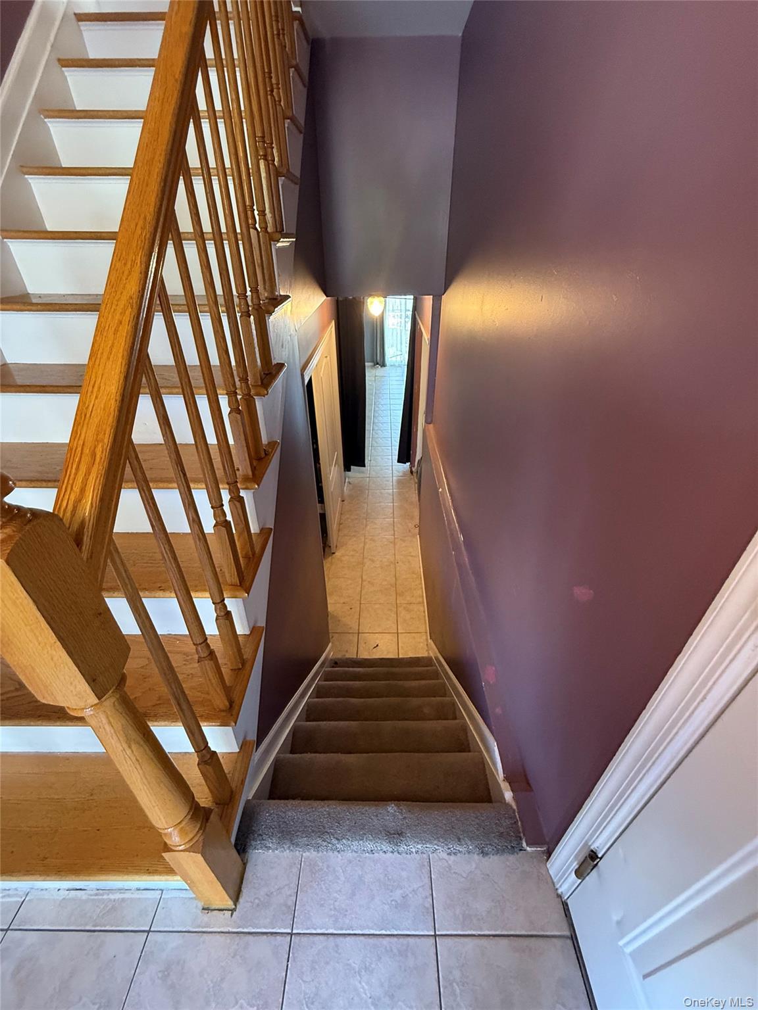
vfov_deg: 102.1
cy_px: 505
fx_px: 409
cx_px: 379
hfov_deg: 85.7
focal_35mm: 14
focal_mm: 2.22
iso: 500
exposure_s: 1/60
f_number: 2.2
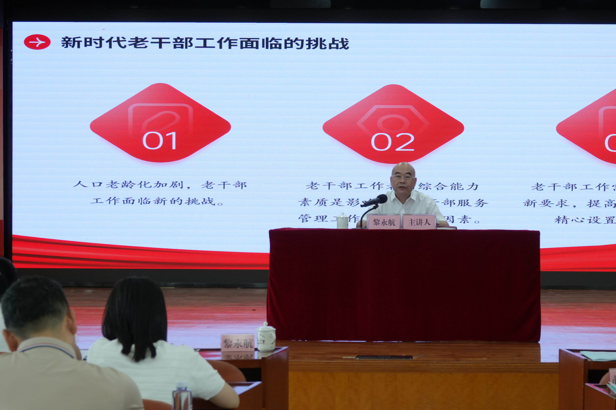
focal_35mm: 97
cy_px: 220
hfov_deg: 21.0
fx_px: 1660
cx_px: 388
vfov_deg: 14.1
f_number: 3.5
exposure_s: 1/80
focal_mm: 26.42
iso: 400
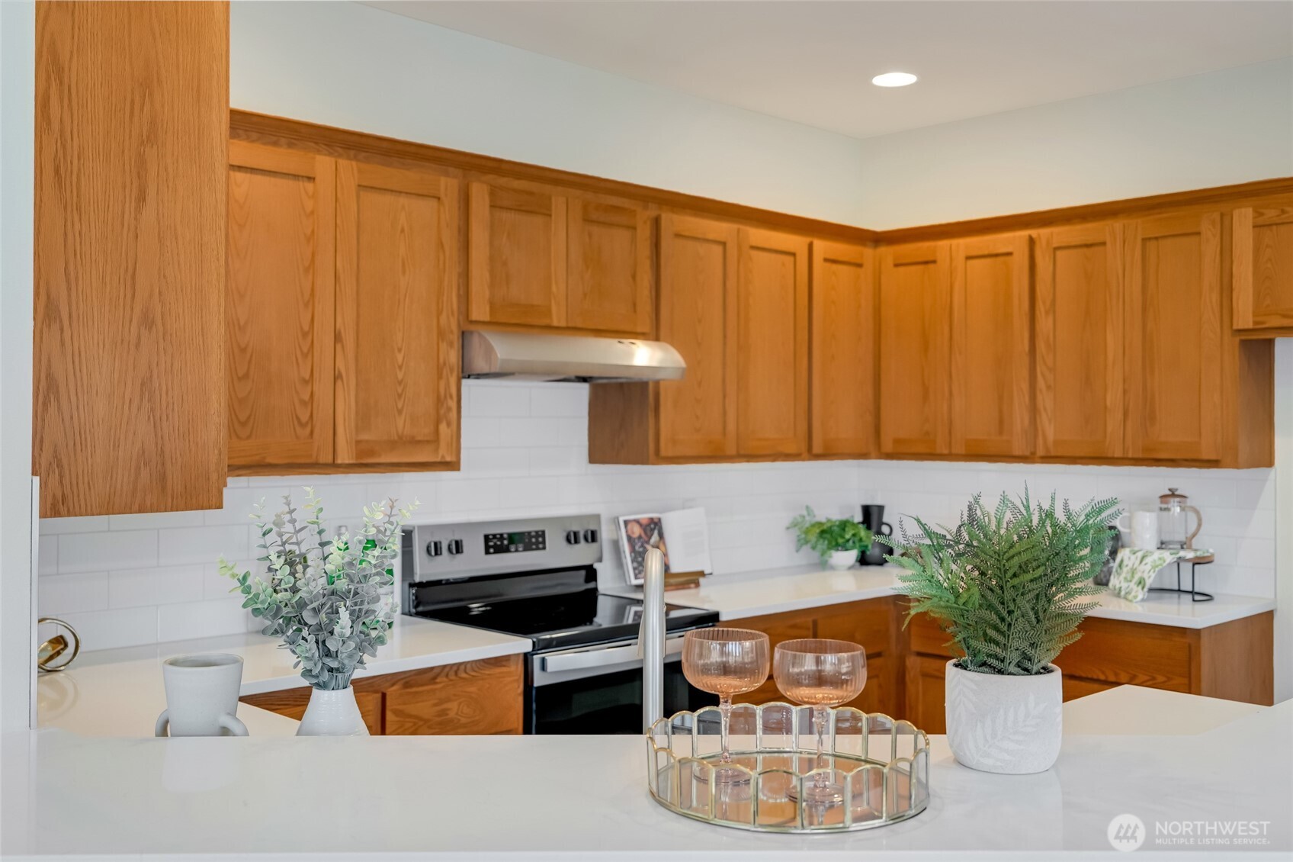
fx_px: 1257
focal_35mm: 35
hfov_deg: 54.4
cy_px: 431
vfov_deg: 37.8
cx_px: 646
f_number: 4
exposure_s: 1/800
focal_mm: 35
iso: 400
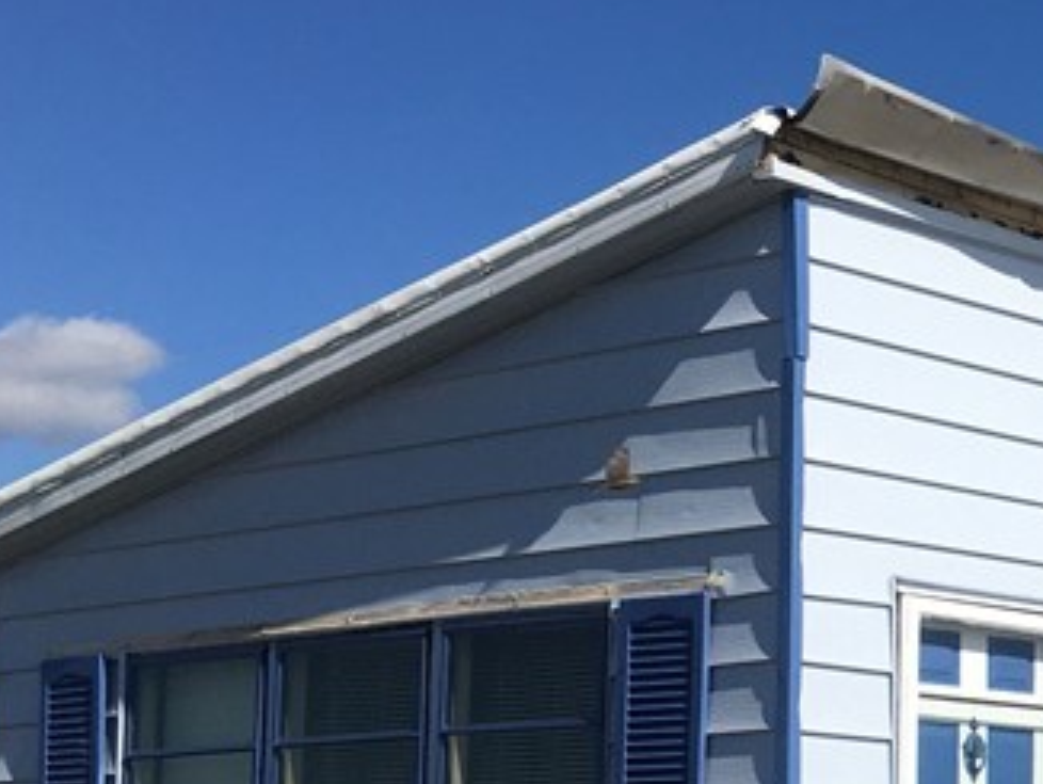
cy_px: 685
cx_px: 1497
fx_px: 2744
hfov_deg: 19.2
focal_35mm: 91
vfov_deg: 16.1
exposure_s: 1/3205
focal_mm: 4.15
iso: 25
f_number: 2.2
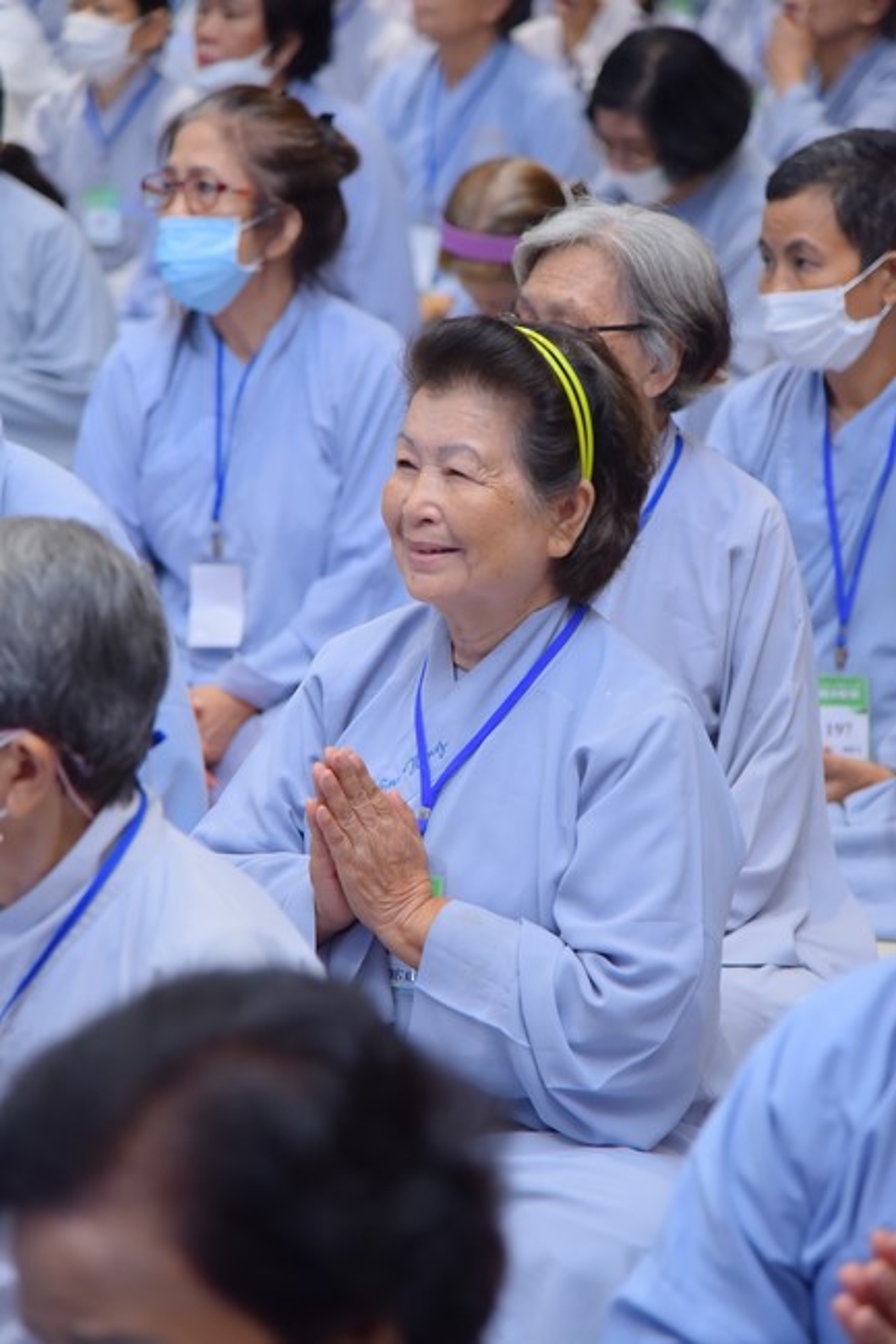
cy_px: 672
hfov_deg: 11.4
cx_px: 448
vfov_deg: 17.1
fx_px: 4482
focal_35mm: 120
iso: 1250
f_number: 4.5
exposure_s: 1/125
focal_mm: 120
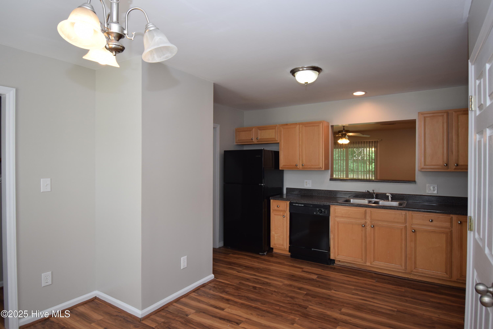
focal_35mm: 20
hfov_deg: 85.4
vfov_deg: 63.2
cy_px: 164
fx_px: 267
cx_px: 246
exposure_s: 1/60
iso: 400
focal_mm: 13
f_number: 5
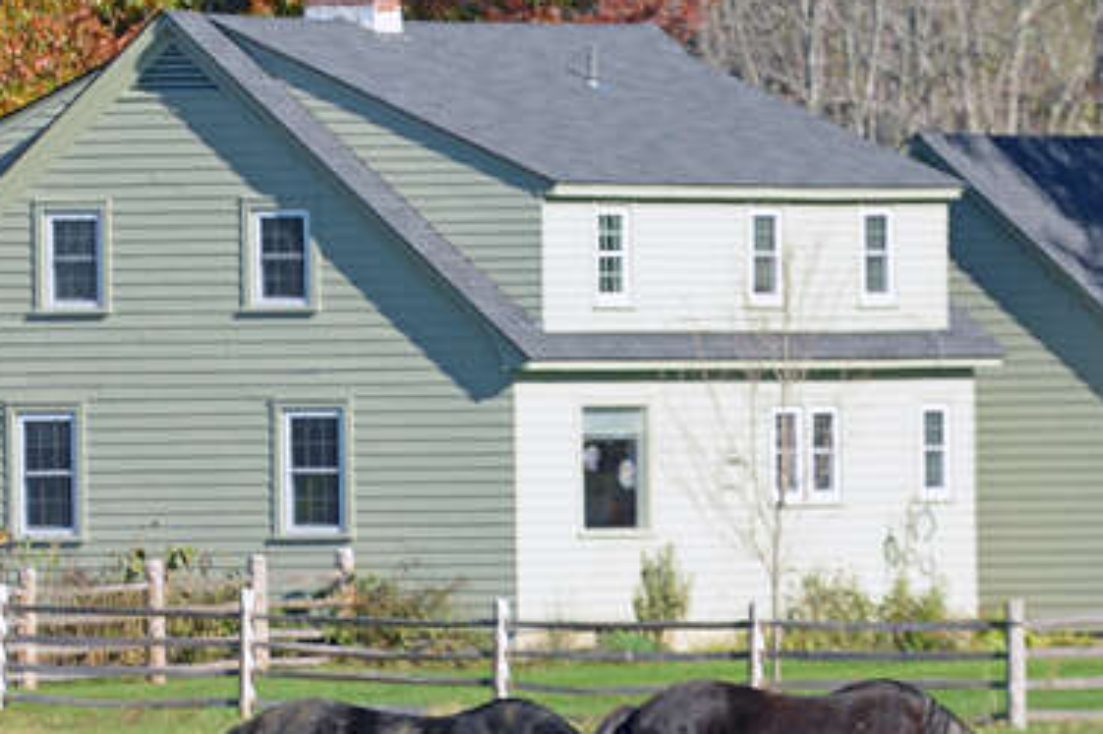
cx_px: 74
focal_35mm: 471
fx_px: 14424
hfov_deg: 4.4
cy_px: 486
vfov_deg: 2.9
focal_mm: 220
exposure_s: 1/200
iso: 100
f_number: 7.1
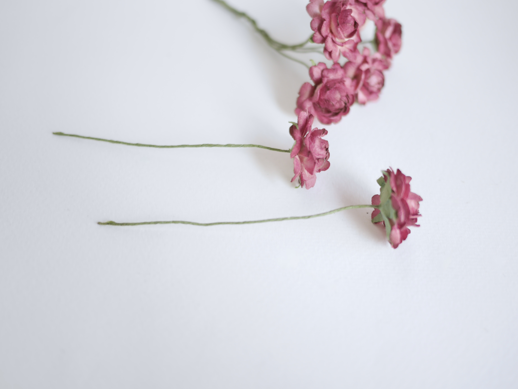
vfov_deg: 36.0
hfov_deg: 46.8
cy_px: 194
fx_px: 599
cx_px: 259
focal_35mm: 40
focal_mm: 20
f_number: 1.7
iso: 320
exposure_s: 1/60
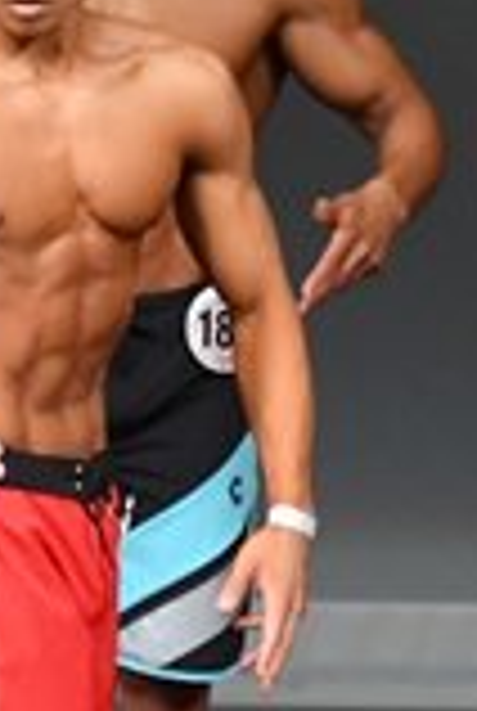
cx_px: 20
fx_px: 27583
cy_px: 549
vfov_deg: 1.5
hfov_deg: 1.0
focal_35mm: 1394
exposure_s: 1/400
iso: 4000
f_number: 5.6
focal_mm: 190
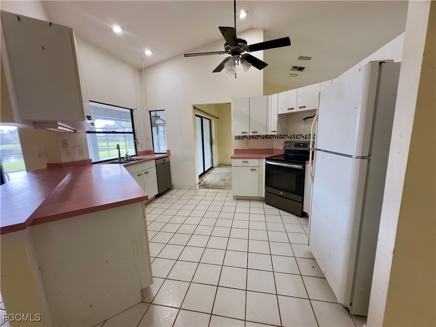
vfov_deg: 85.7
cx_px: 218
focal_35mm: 14
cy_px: 164
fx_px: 176
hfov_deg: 102.1
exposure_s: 1/120
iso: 160
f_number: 2.2
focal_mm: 2.22
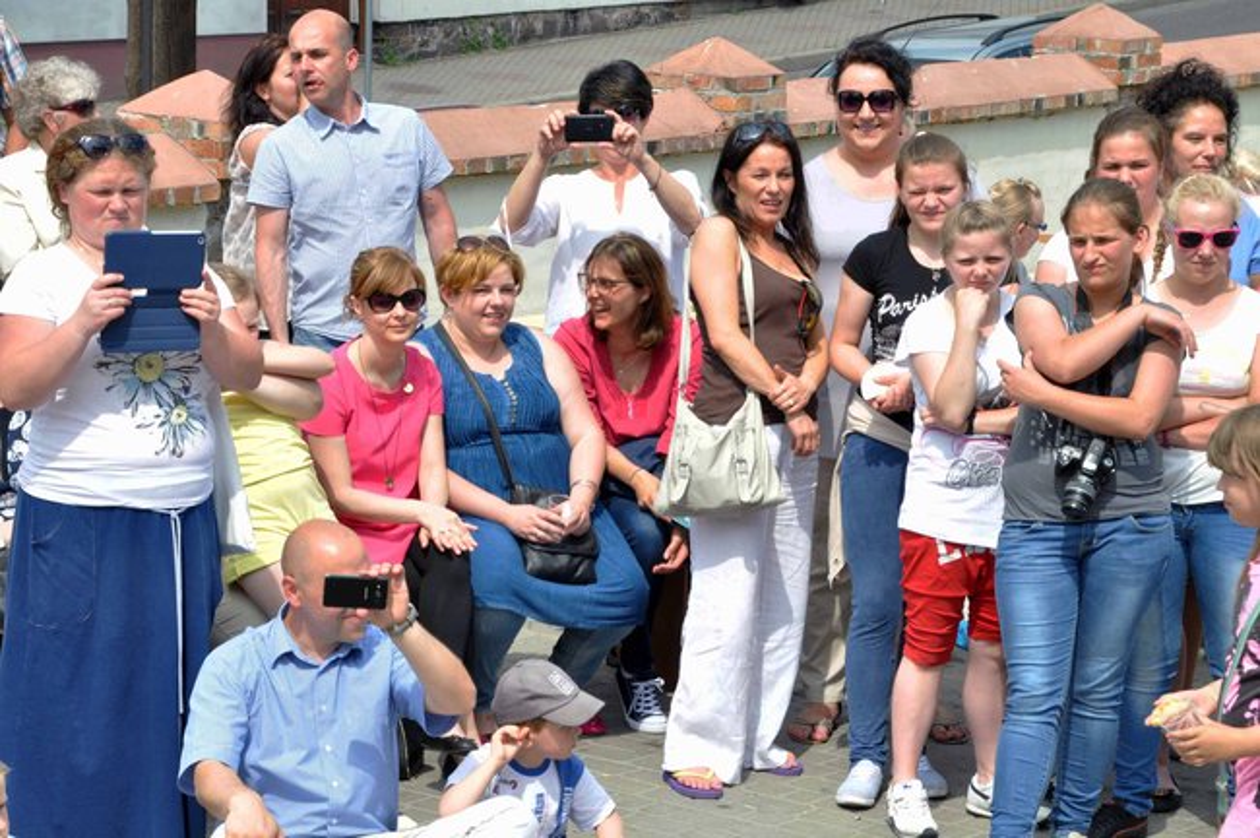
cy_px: 419
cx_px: 630
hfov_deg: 17.1
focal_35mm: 120
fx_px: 4196
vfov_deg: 11.4
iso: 500
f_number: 14
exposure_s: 1/250
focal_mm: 80
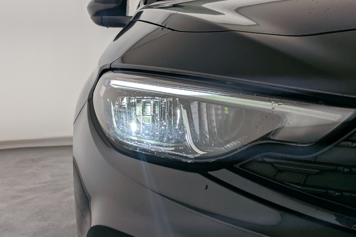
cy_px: 116
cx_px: 175
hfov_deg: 38.9
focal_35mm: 51
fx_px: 504
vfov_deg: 26.5
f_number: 1.85
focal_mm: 6.81
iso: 56
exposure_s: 1/974
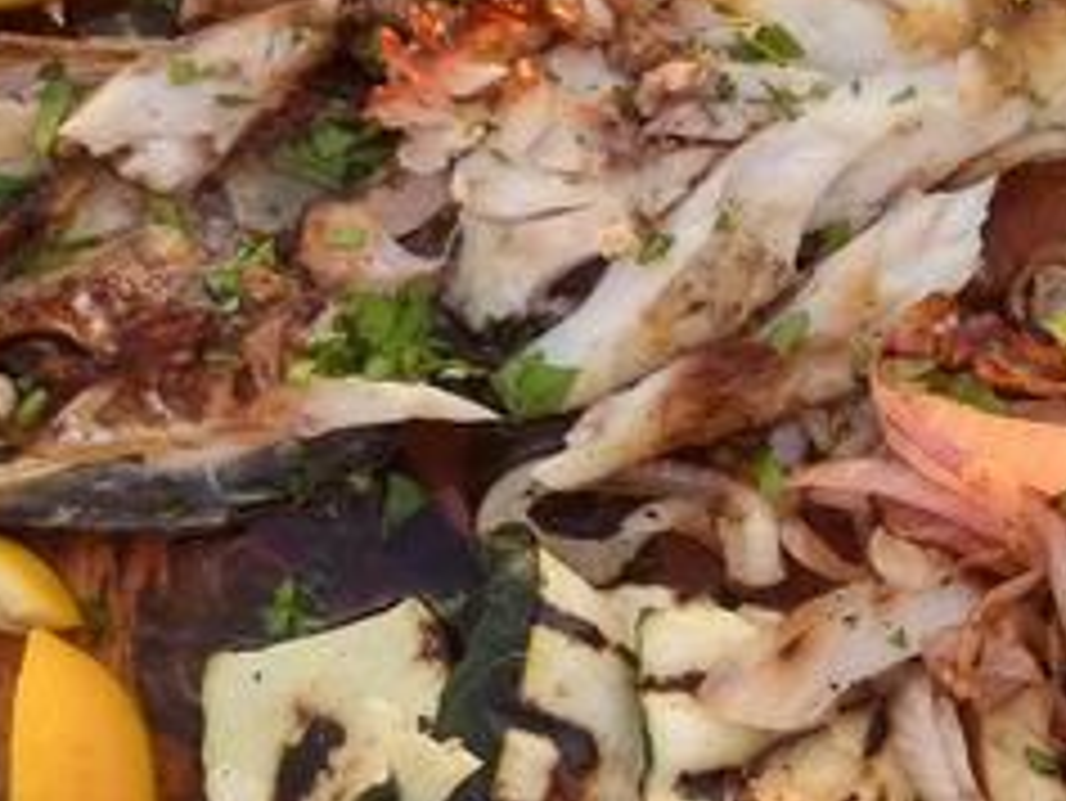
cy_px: 428
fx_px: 2496
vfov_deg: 18.2
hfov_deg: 23.7
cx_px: 886
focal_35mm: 81
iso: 80
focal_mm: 6.7
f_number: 1.8
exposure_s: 1/100
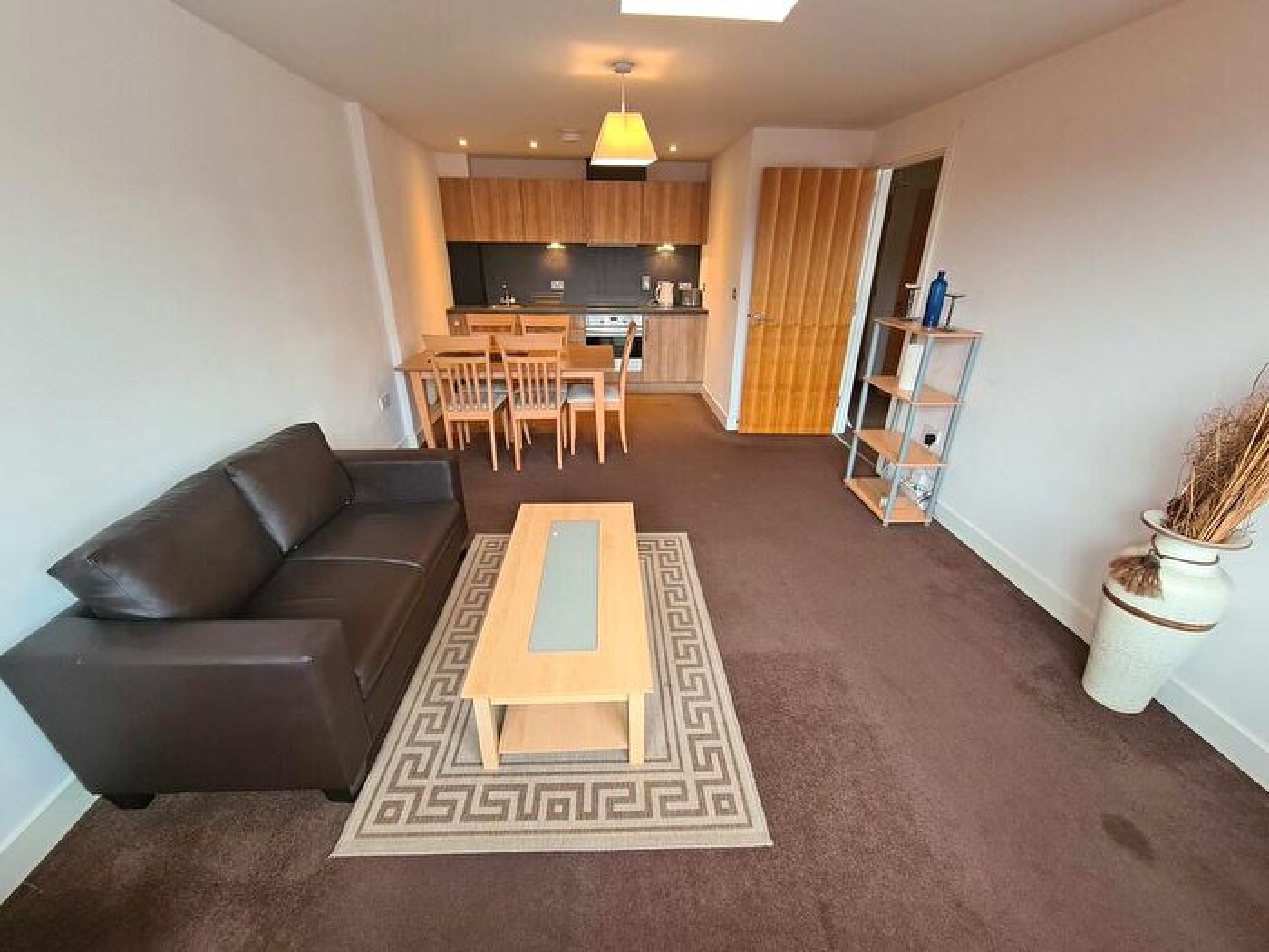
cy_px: 476
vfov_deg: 89.9
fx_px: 477
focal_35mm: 13
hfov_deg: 106.2
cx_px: 634
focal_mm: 2.2
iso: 250
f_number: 2.2
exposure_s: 1/50
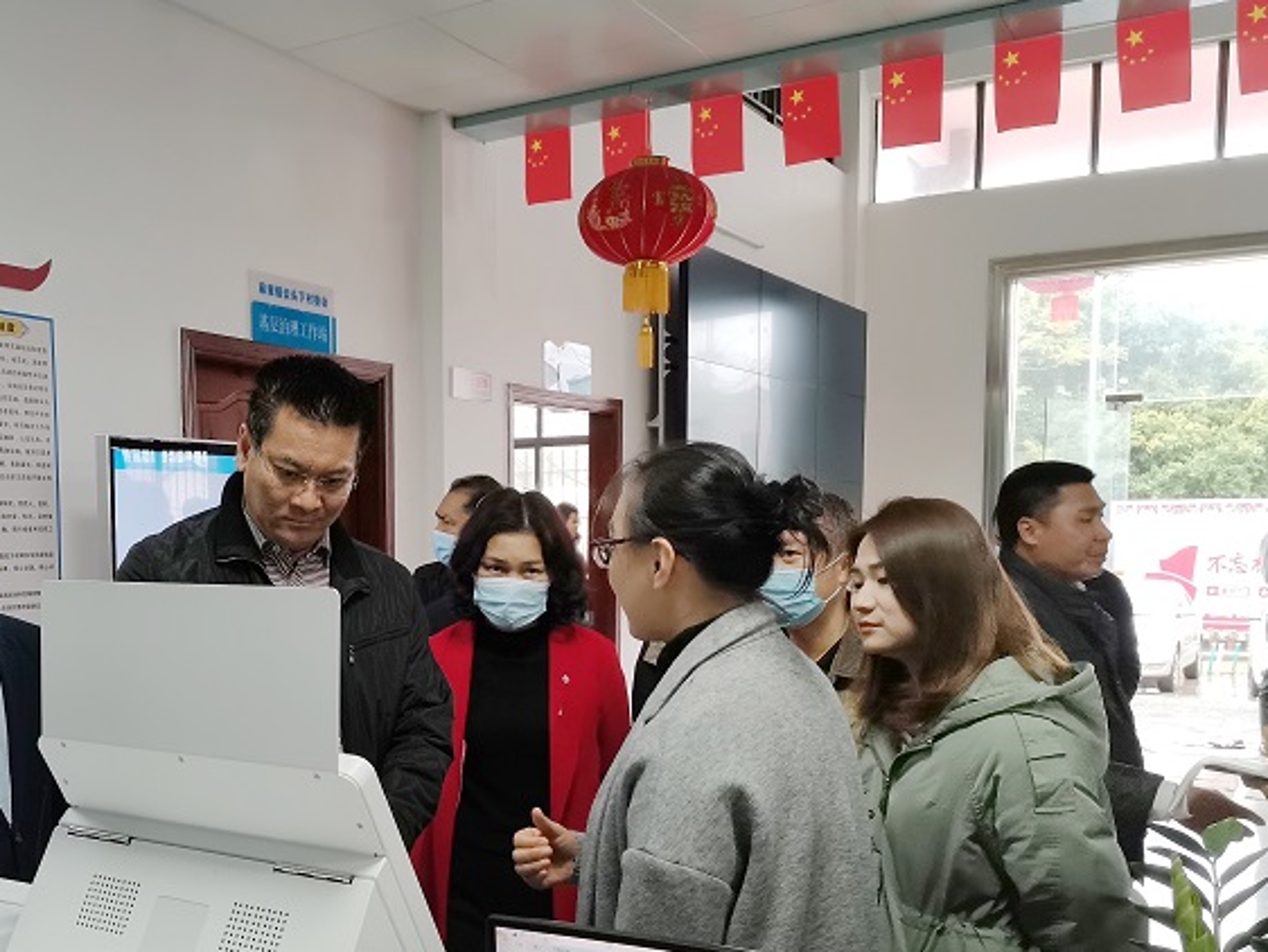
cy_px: 636
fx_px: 1356
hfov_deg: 49.2
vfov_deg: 38.3
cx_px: 411
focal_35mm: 37
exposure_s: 1/100
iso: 320
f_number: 1.8
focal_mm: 4.75
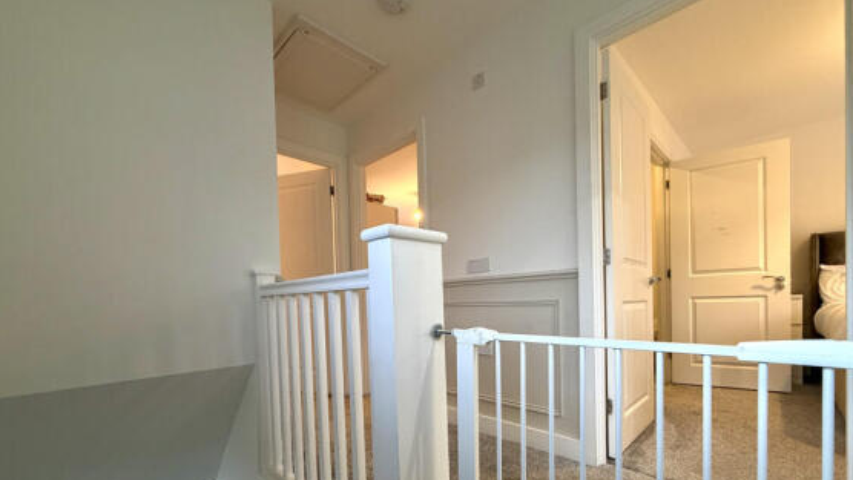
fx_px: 362
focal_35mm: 16
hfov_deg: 99.4
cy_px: 309
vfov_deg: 65.8
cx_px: 432
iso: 160
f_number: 2.2
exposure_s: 1/50
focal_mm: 2.22
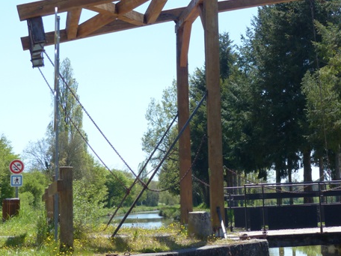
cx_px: 225
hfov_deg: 24.6
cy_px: 104
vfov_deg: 18.6
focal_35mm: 79
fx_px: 778
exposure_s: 1/1300
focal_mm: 8.1
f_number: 2.8
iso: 100
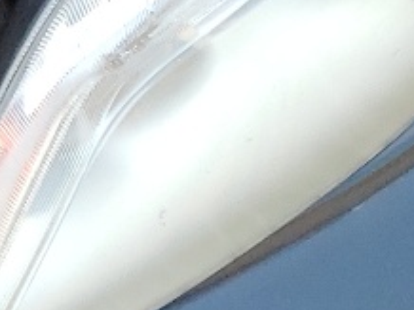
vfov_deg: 7.2
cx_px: -1079
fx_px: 2282
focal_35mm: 191
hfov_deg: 7.9
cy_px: -483
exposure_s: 1/476
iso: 50
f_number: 1.5
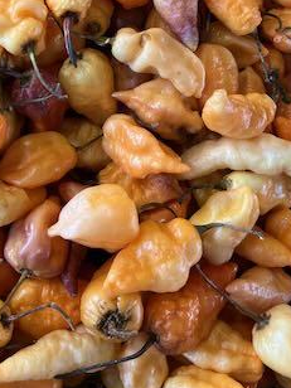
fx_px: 605
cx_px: 121
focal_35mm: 54
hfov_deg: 27.0
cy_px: 58
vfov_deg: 34.1
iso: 64
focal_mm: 5.7
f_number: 1.5
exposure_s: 1/121
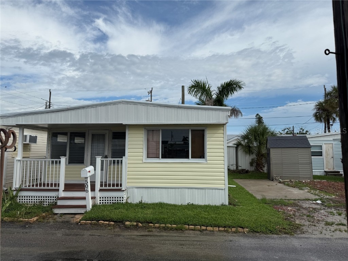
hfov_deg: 71.6
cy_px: 130
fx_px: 241
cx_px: 174
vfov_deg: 56.8
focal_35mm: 24
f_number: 1.78
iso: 80
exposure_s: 1/7353
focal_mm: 6.76
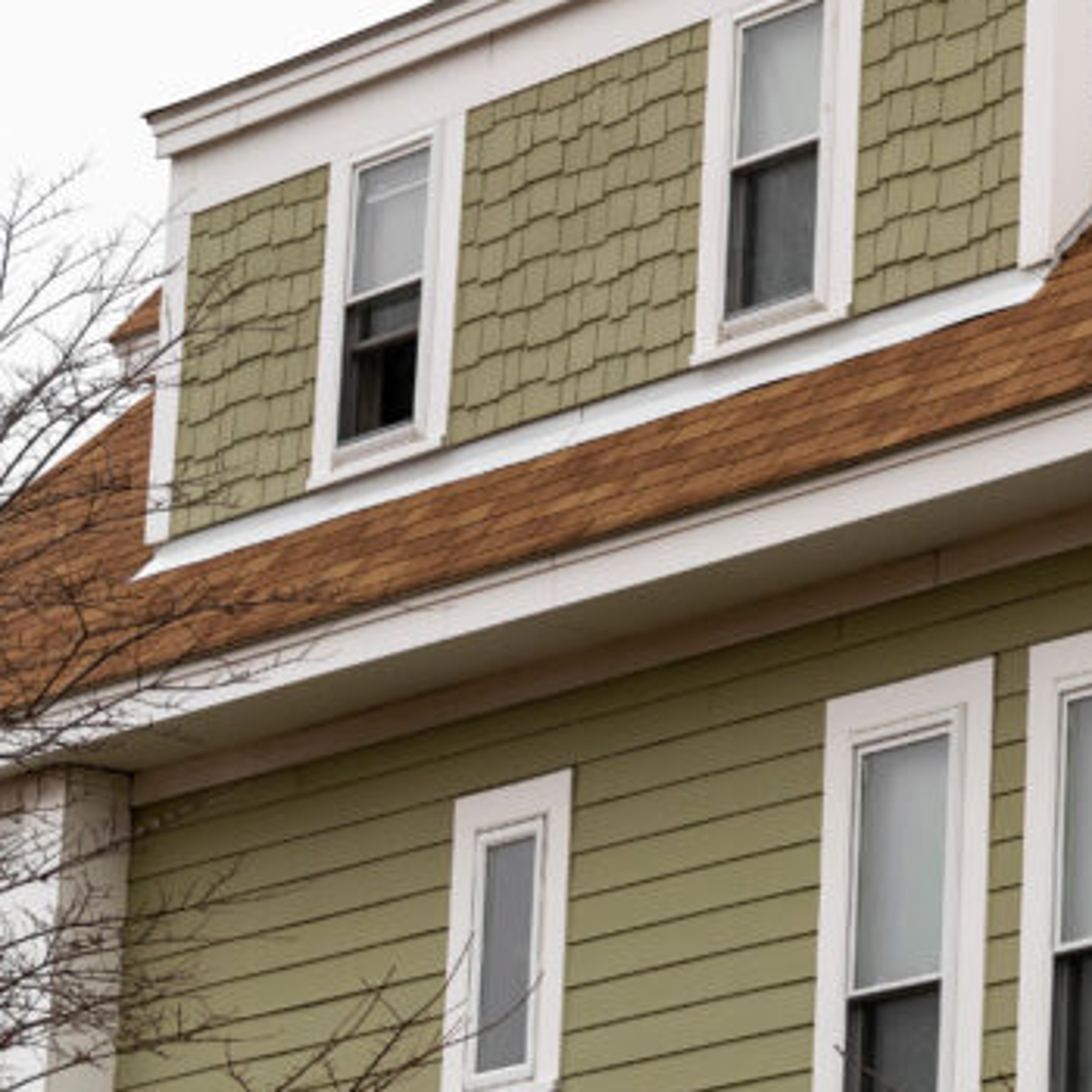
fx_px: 7325
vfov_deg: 8.5
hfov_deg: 8.4
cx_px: 1432
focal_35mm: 205
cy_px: 45
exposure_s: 1/350
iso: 200
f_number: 8
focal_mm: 55
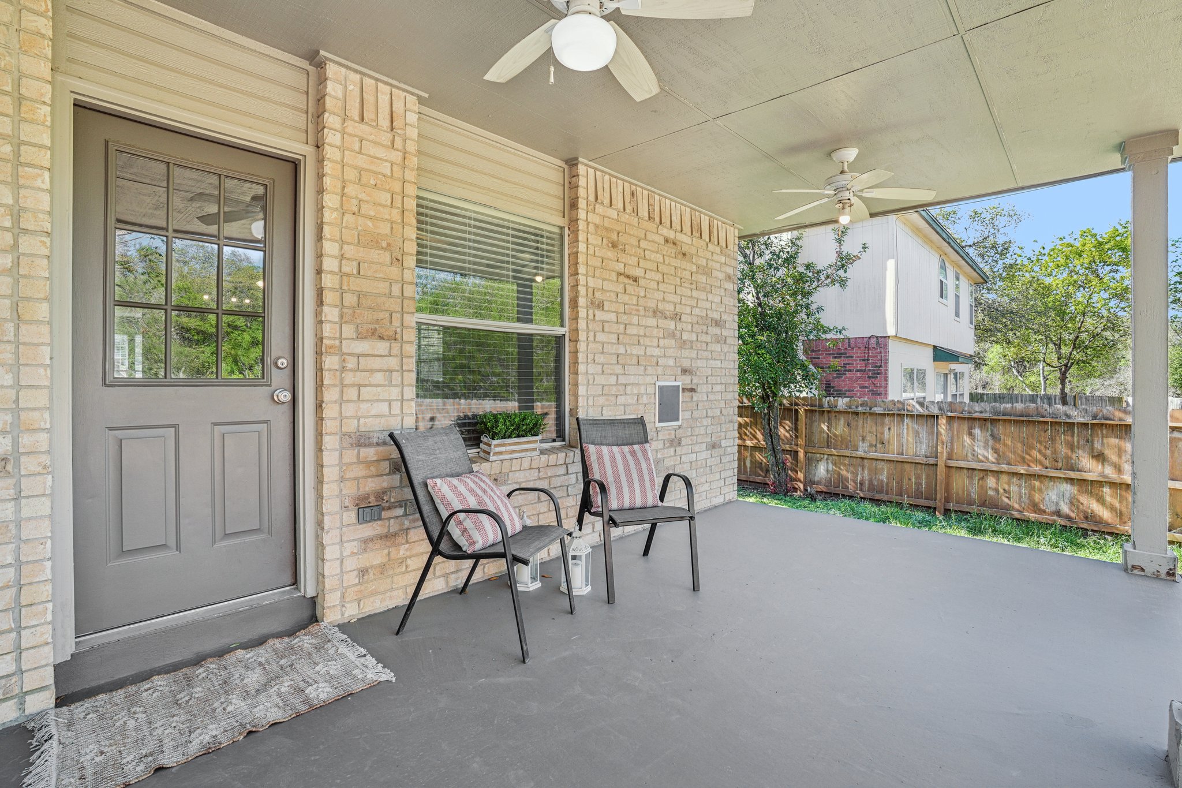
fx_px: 525
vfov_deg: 73.7
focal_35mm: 16
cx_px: 591
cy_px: 394
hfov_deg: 96.7
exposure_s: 1/45
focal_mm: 16
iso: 200
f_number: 8
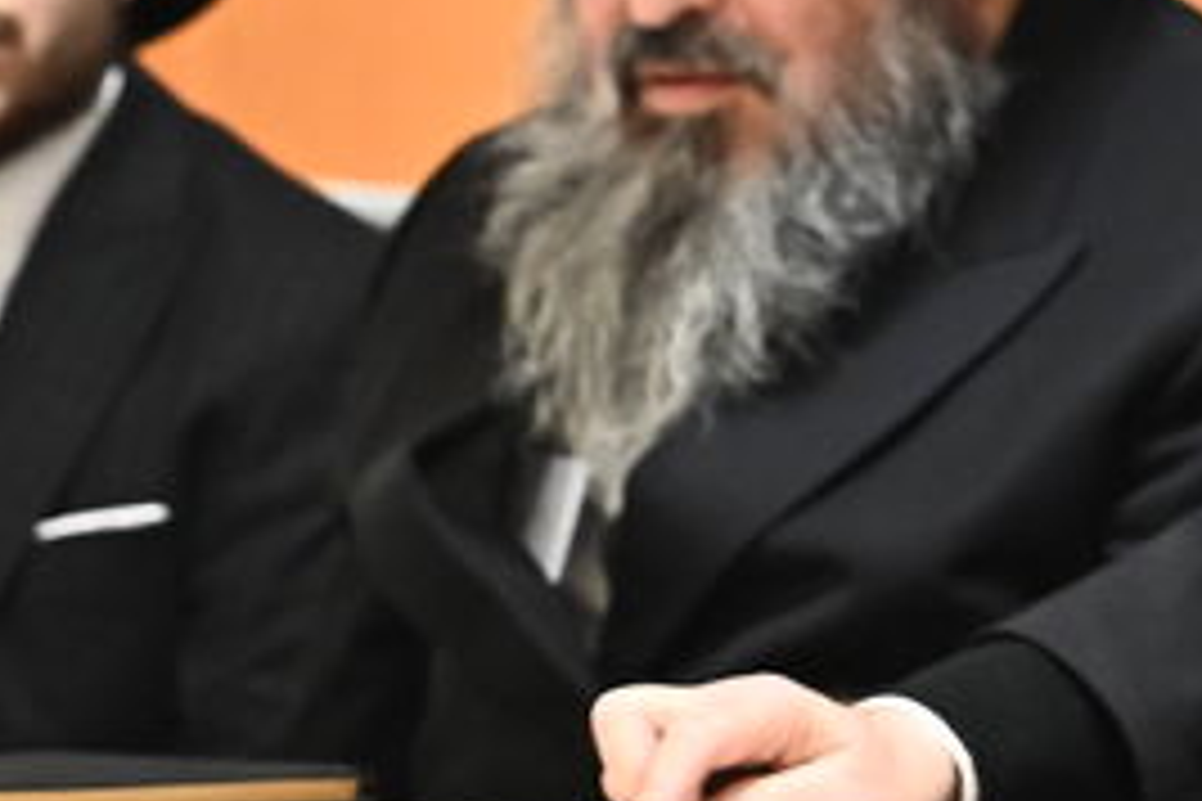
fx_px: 25407
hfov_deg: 2.7
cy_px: -315
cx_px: 2643
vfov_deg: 1.8
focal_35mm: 761
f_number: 5
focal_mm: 145
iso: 3200
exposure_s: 1/160
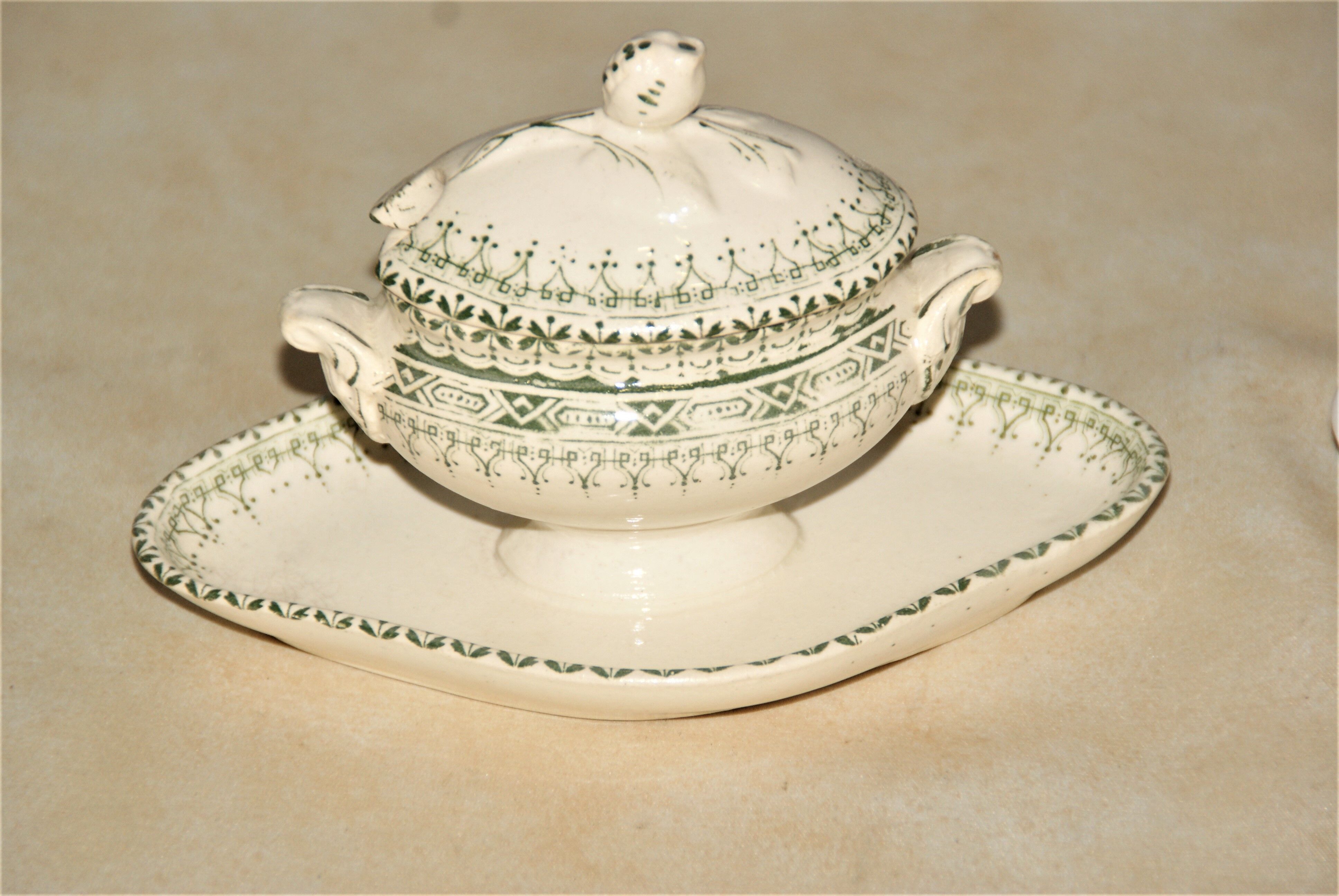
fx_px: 8937
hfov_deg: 8.6
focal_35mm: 240
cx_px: 670
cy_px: 448
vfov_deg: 5.7
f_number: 6.3
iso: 400
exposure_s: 1/125
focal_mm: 160
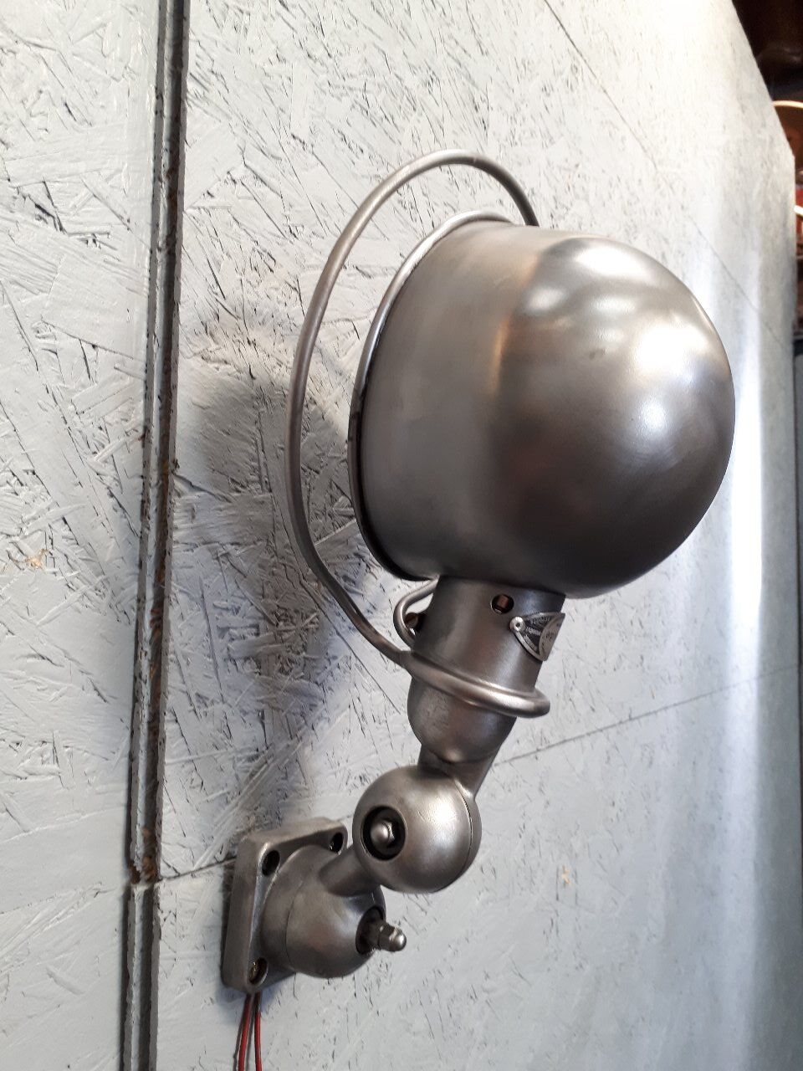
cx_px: 402
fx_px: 835
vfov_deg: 65.3
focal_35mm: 27
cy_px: 536
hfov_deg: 51.4
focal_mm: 3.6
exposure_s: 1/33
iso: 100
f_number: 1.9
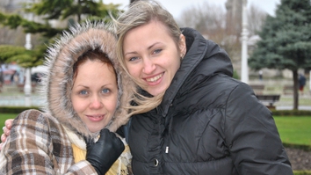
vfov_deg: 11.6
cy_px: 75
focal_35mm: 104
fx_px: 858
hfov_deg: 20.6
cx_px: 155
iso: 200
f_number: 5
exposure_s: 1/60
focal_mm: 52
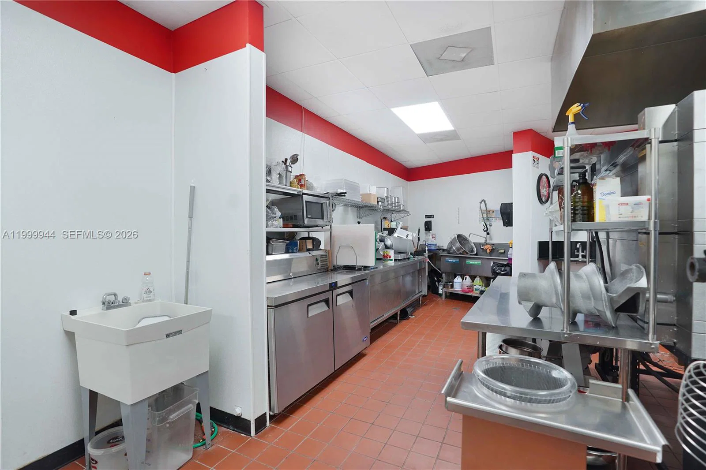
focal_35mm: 16
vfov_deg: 73.7
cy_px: 235
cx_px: 353
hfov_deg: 96.7
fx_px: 314
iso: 640
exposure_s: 1/100
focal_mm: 16
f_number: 4
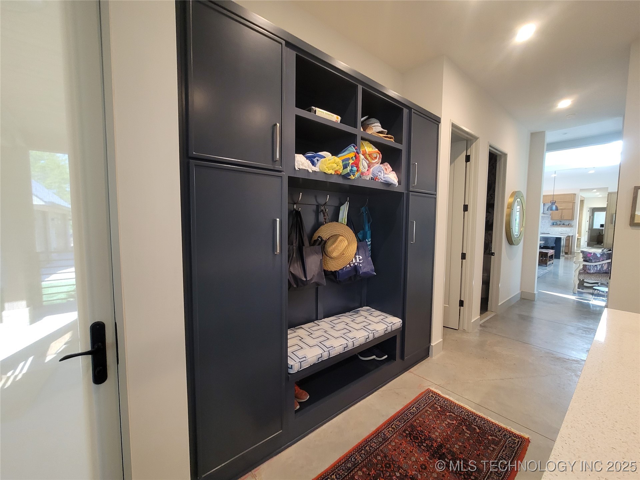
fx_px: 240
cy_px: 240
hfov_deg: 106.2
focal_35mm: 13
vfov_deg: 89.9
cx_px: 320
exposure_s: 1/60
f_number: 2.2
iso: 250
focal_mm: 2.2
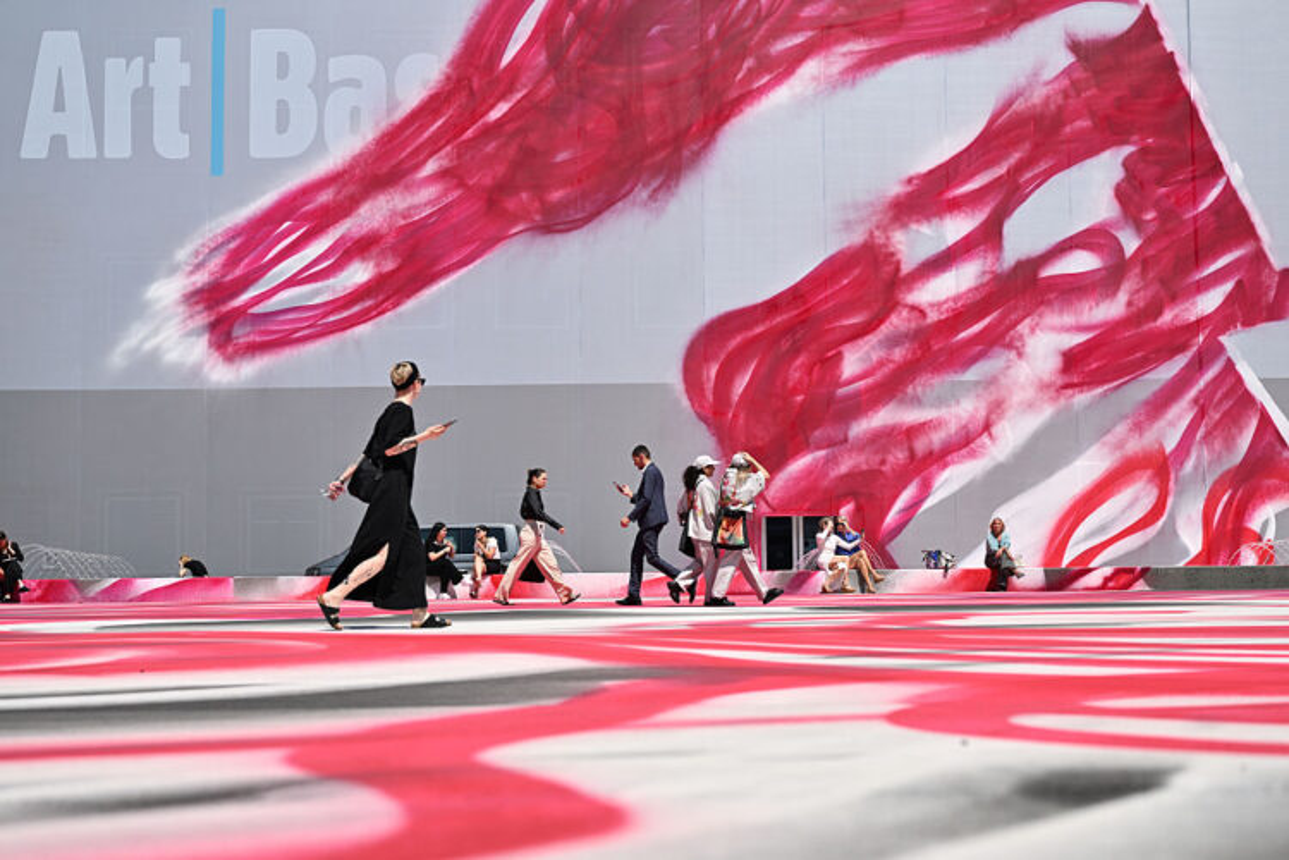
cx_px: 644
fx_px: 1933
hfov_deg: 36.9
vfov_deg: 25.1
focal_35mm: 54
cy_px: 430
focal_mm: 54
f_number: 5
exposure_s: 1/1250
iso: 100
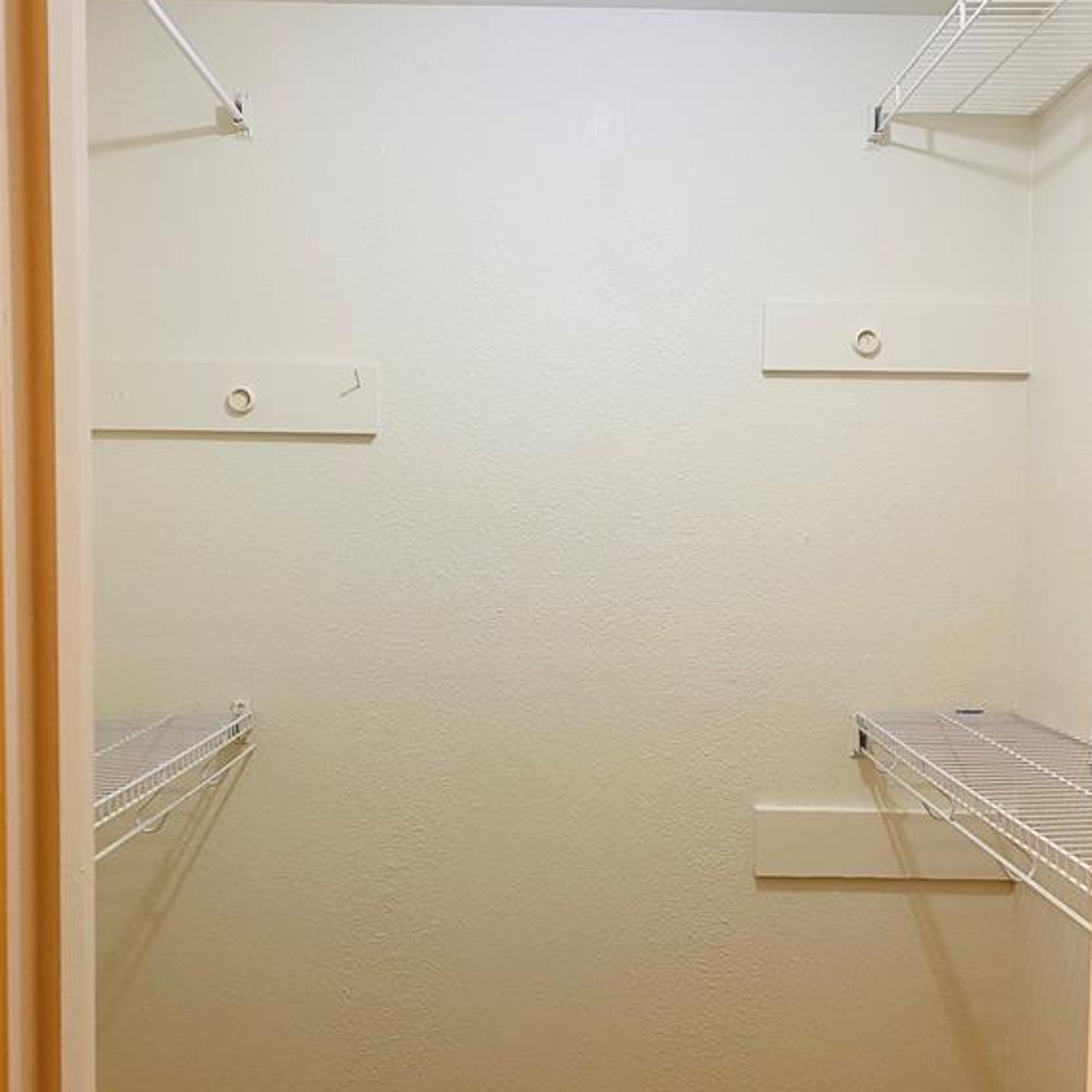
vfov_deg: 52.5
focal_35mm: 31
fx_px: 1106
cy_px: 576
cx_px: 551
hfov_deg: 52.5
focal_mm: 4.25
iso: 100
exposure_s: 1/60
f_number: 1.8
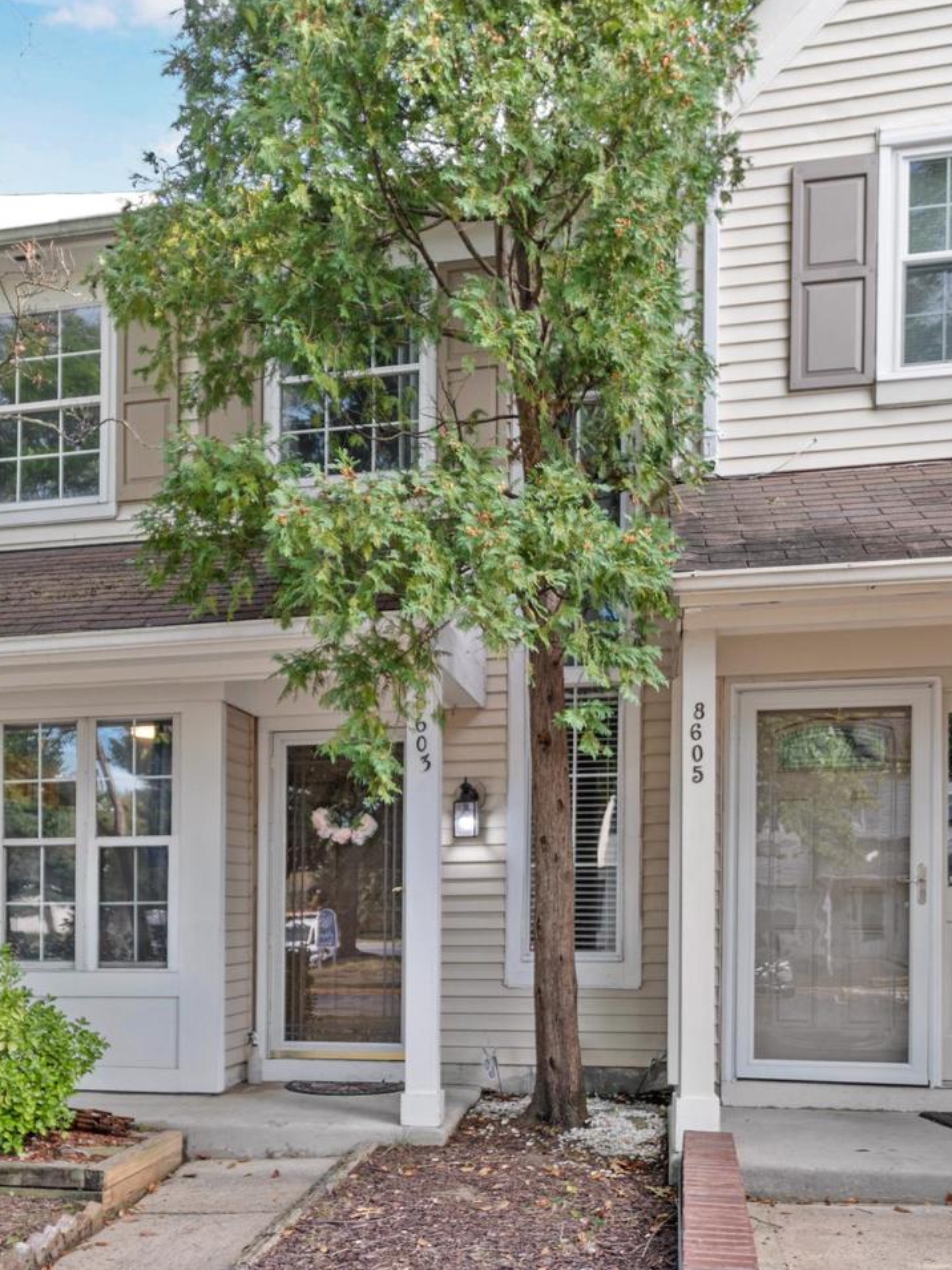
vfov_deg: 61.7
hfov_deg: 43.5
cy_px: 633
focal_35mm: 29
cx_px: 73
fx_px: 1064
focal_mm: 13.2
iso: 125
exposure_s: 1/60
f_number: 4
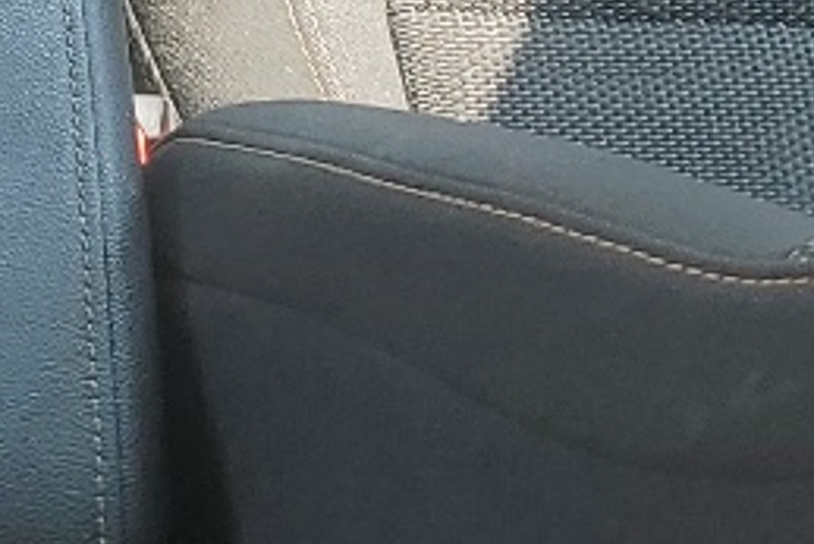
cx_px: -556
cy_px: -660
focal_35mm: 167
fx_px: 3778
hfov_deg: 11.6
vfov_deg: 7.8
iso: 50
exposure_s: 1/385
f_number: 1.5
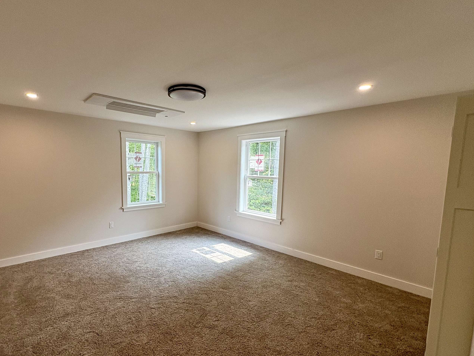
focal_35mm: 17
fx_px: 233
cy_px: 192
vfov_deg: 74.6
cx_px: 203
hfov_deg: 90.4
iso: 64
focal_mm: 2.22
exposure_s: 1/114
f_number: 2.2
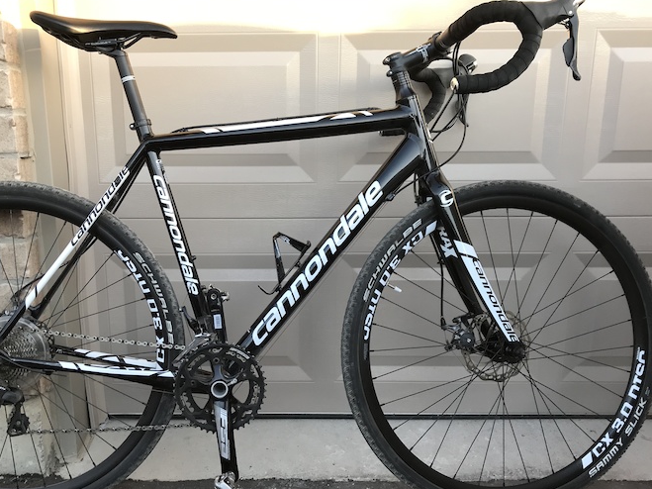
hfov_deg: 53.7
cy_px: 282
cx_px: 273
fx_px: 640
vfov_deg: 41.7
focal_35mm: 34
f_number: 1.8
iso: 32
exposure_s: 1/95
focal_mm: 3.99
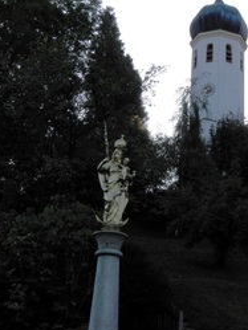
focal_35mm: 69
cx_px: 214
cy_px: 152
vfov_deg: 28.1
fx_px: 659
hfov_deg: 21.0
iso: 100
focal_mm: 7.1
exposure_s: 1/400
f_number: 5.7
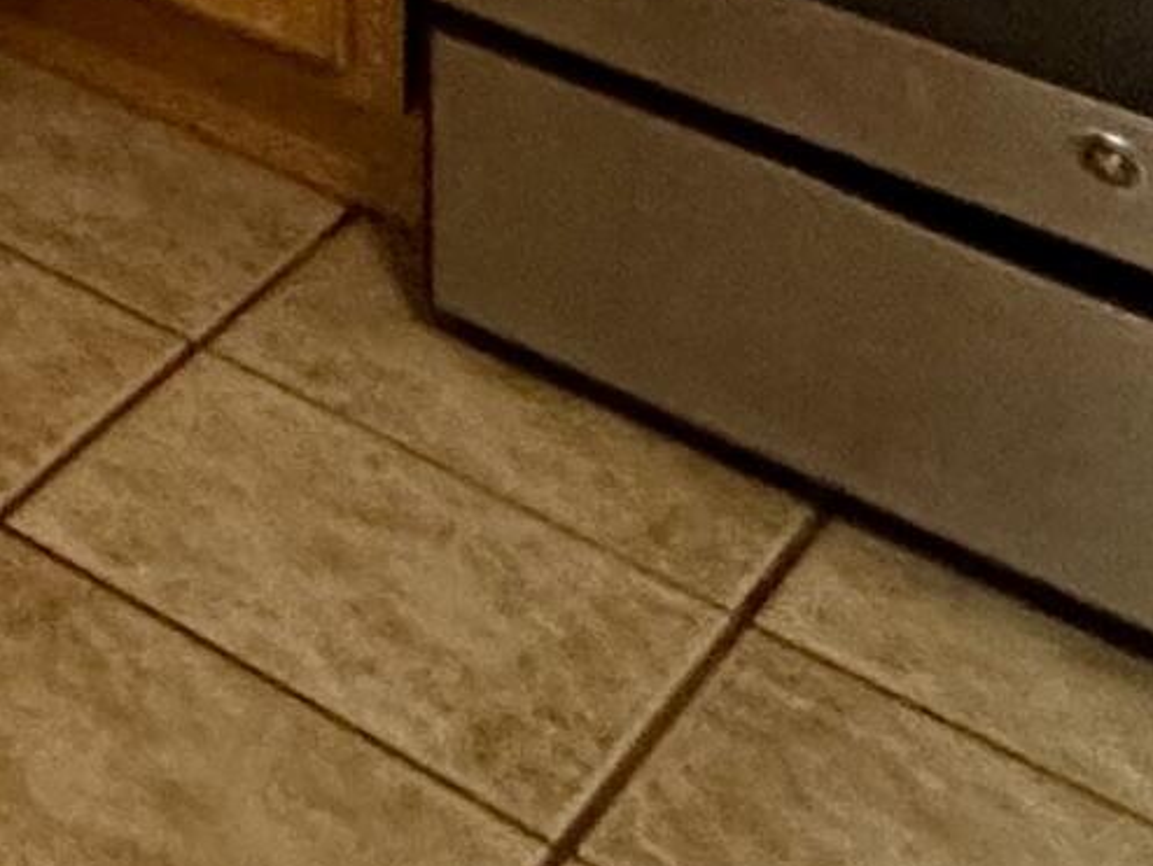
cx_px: -1767
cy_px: -1555
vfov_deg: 11.8
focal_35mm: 85
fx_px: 2833
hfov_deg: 13.9
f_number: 2.2
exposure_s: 1/60
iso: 400
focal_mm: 2.22
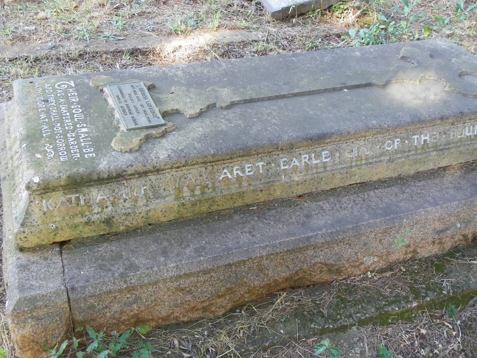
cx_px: 238
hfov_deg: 46.8
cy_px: 179
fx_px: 551
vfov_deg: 36.0
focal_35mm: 40
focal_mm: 7.1
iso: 100
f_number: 3.2
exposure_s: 1/30
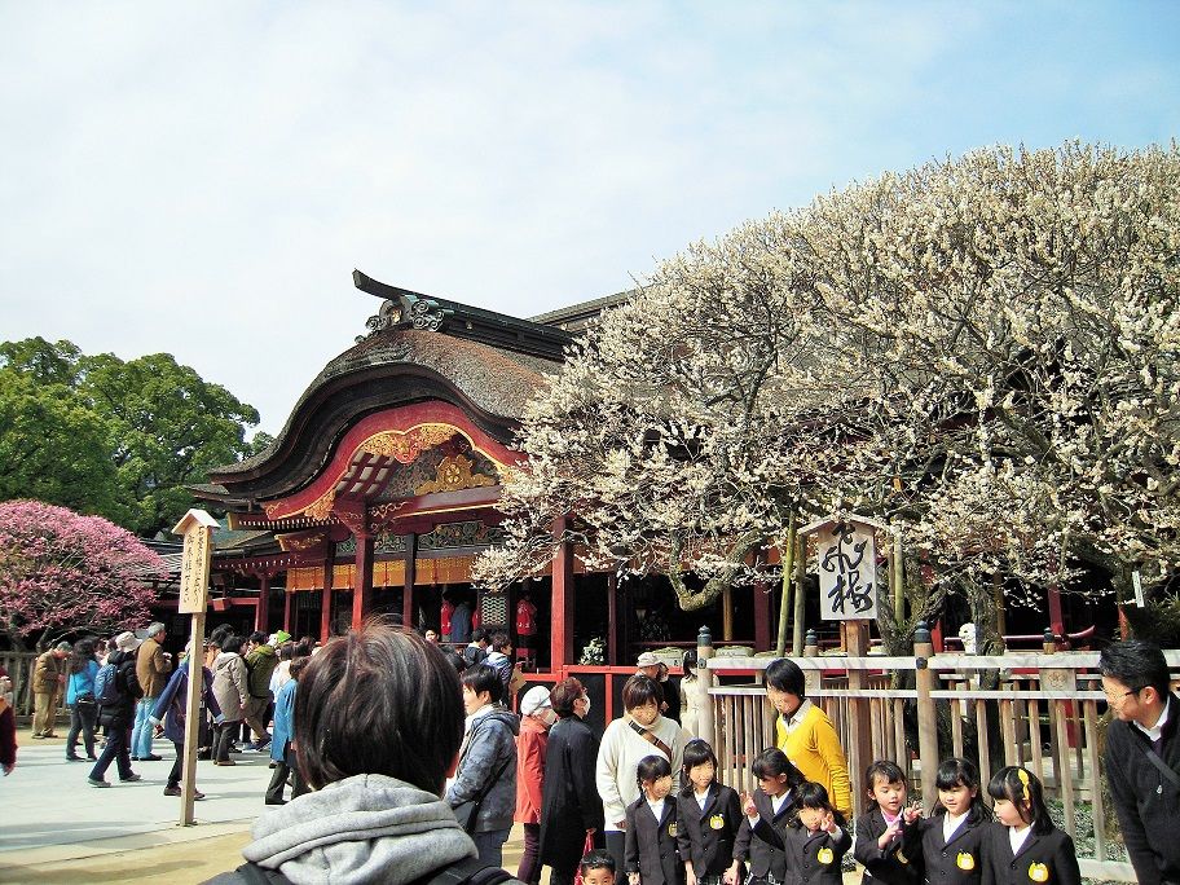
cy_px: 442
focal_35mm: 28
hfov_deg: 63.4
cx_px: 590
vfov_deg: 49.7
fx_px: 954
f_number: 5.4
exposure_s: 1/400
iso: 100
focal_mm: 5
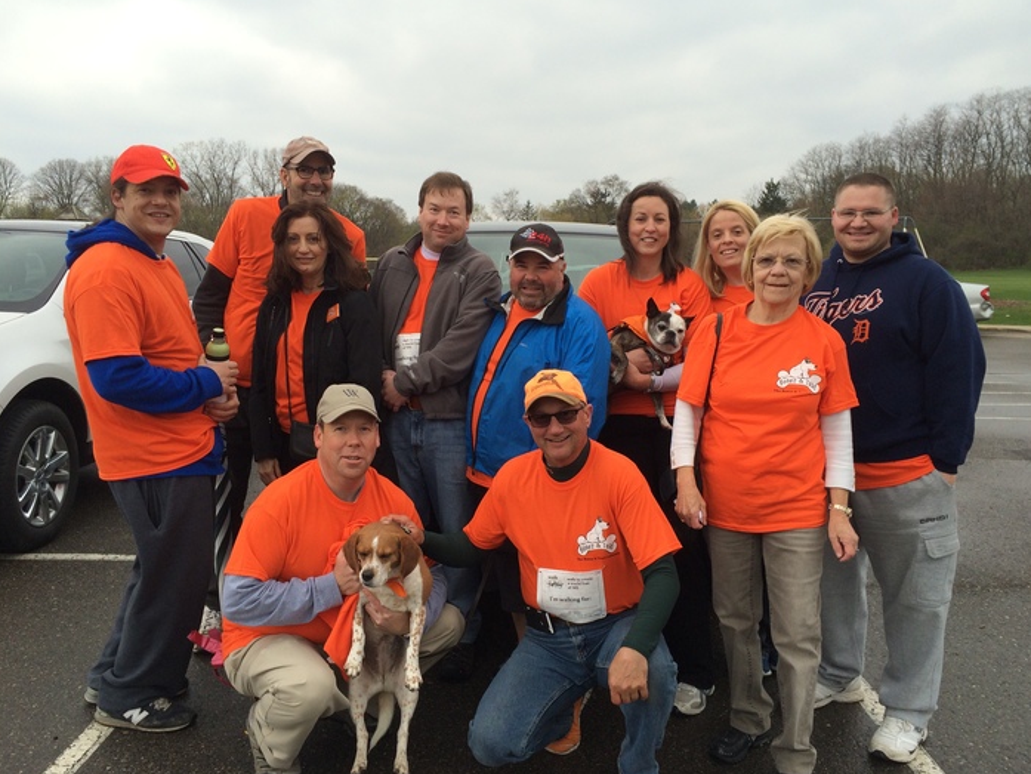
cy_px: 386
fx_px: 923
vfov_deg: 45.5
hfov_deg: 58.3
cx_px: 519
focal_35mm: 31
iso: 32
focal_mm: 4.12
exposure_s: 1/238
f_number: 2.2
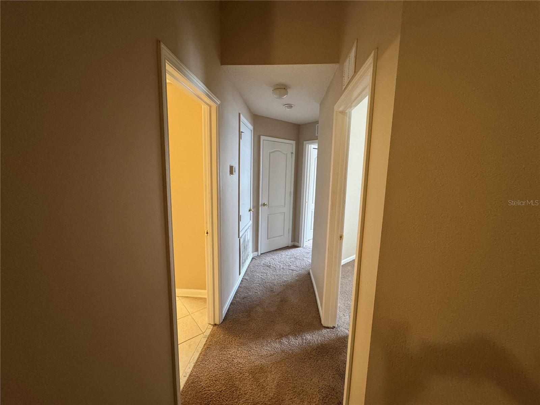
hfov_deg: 102.1
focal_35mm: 14
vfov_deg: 85.7
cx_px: 270
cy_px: 202
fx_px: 218
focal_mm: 2.22
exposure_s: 1/60
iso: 500
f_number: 2.2
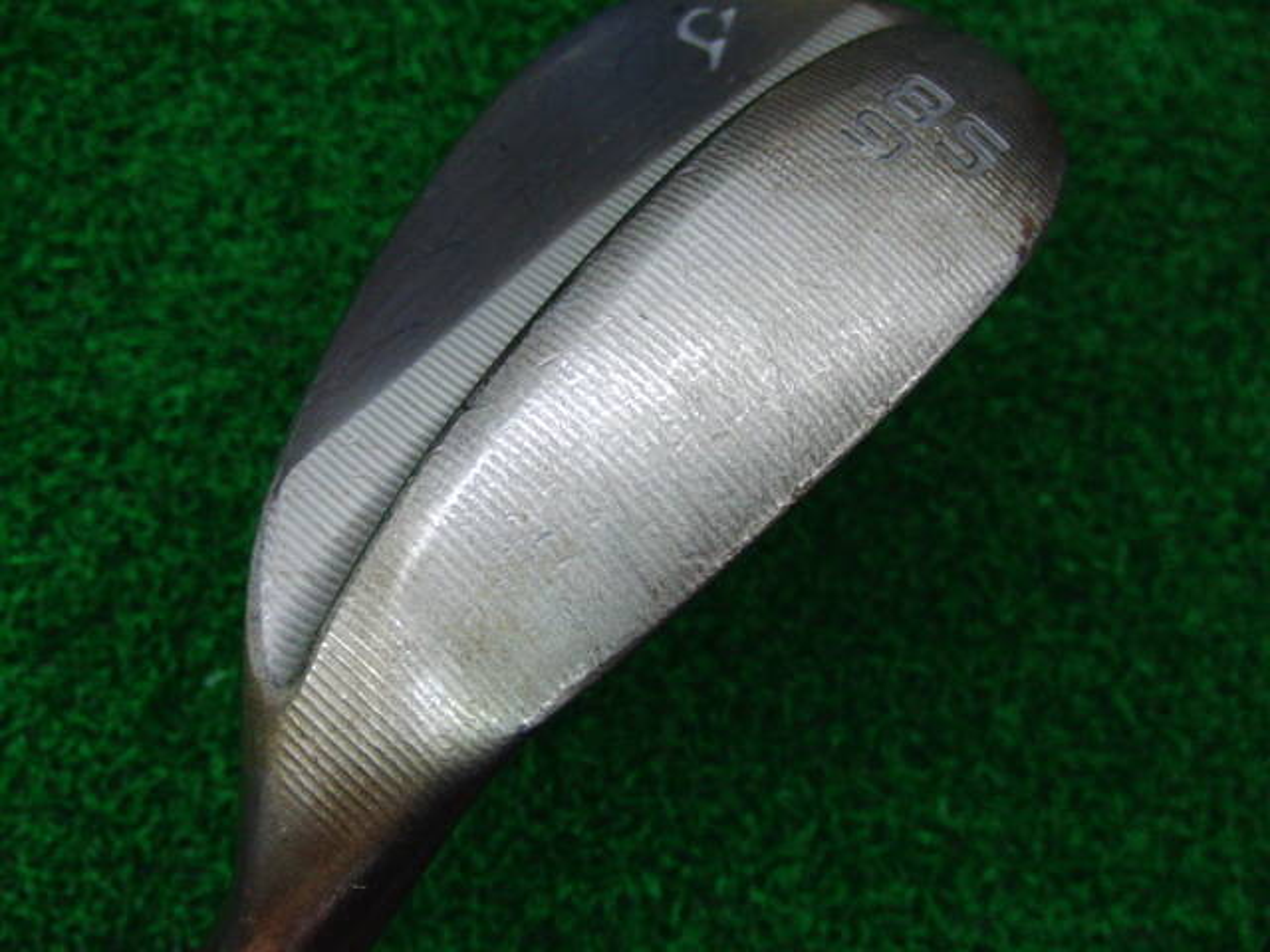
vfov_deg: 38.7
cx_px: 635
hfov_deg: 50.1
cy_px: 476
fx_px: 1357
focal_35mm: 37
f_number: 3.6
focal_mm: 6.42
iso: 400
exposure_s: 1/80
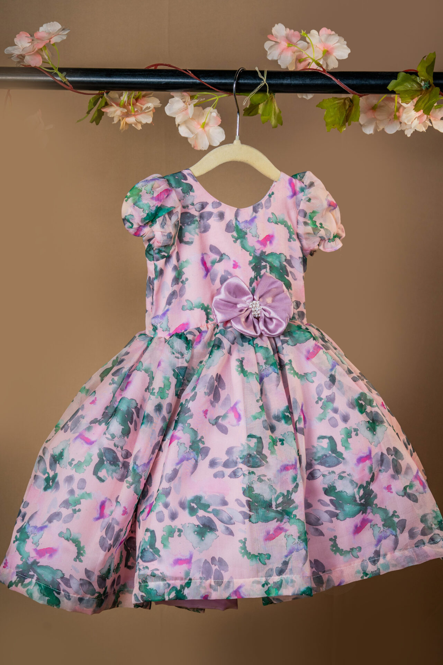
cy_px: 332
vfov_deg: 25.1
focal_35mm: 81
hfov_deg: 16.9
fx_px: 1495
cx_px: 222
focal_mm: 81
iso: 50
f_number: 9
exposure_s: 1/200
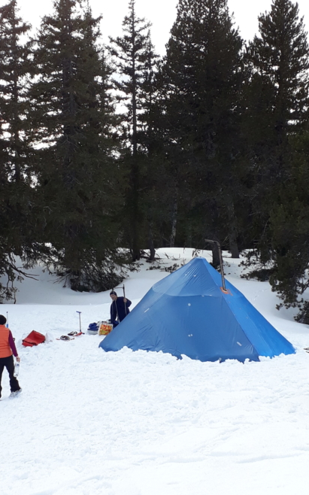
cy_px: 247
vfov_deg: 64.6
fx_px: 391
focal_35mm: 29
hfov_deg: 43.1
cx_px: 145
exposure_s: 1/368
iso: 40
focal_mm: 3.6
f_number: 1.9
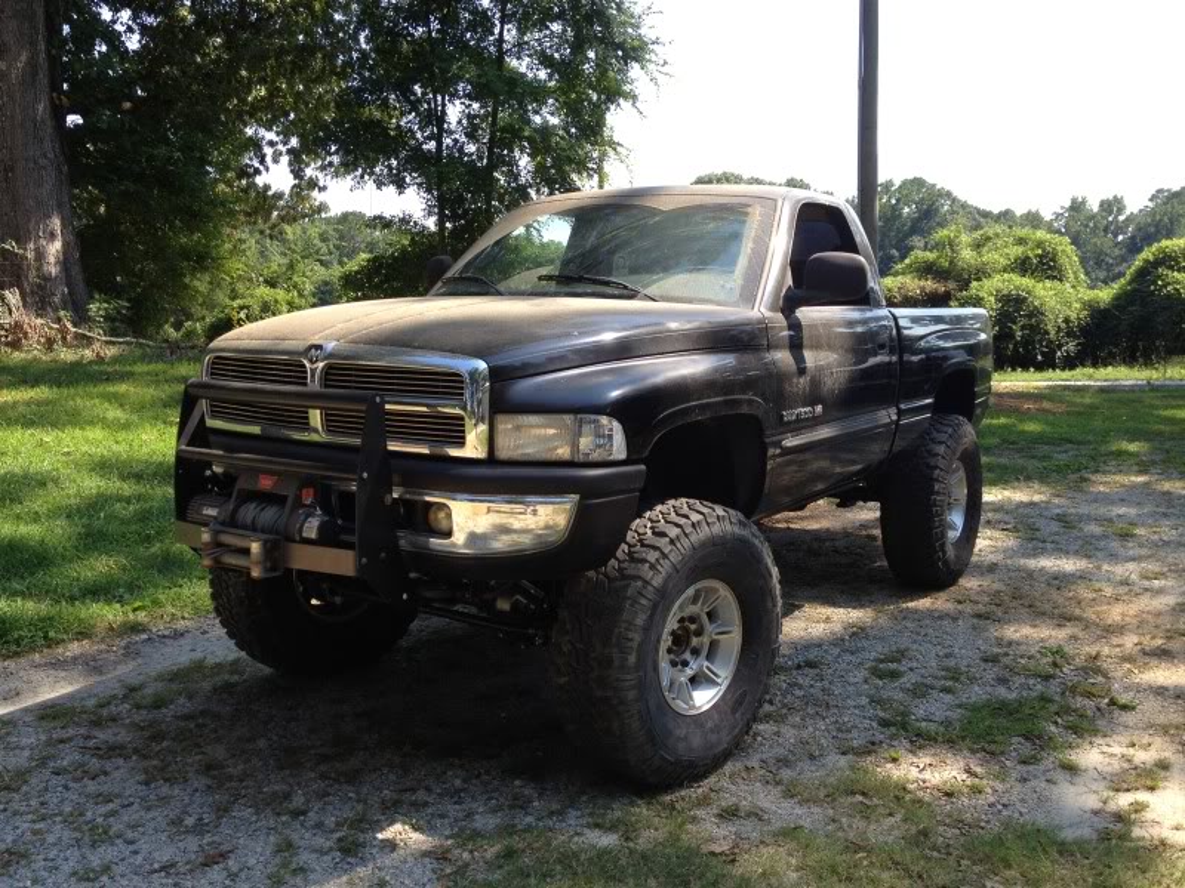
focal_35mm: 35
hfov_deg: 52.6
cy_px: 444
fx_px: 1198
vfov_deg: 40.7
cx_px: 592
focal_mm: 4.3
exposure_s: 1/442
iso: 64
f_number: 2.4
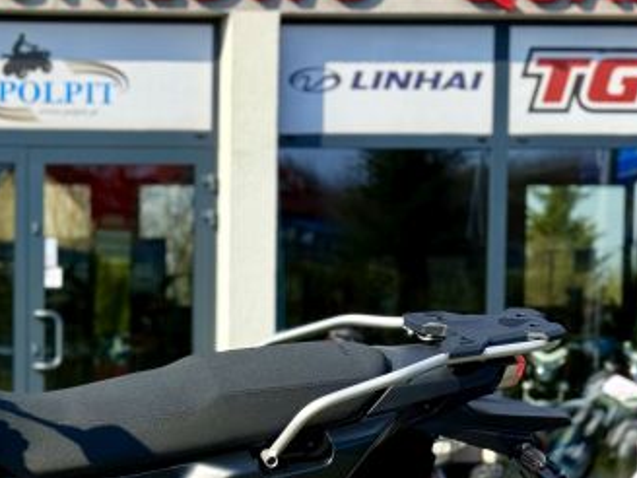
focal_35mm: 117
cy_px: 441
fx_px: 2153
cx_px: -82
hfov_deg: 16.3
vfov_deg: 12.6
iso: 64
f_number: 1.78
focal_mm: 6.76
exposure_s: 1/3096
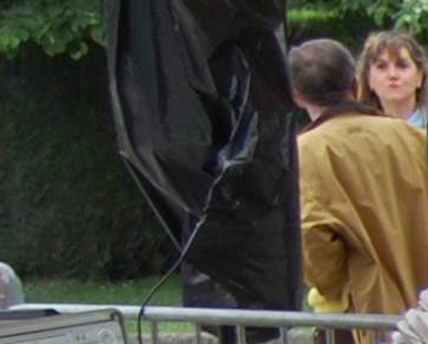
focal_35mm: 259
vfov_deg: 5.8
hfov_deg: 6.3
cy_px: 726
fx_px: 3284
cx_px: 1590
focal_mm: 22
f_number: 4.5
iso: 200
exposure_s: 1/80
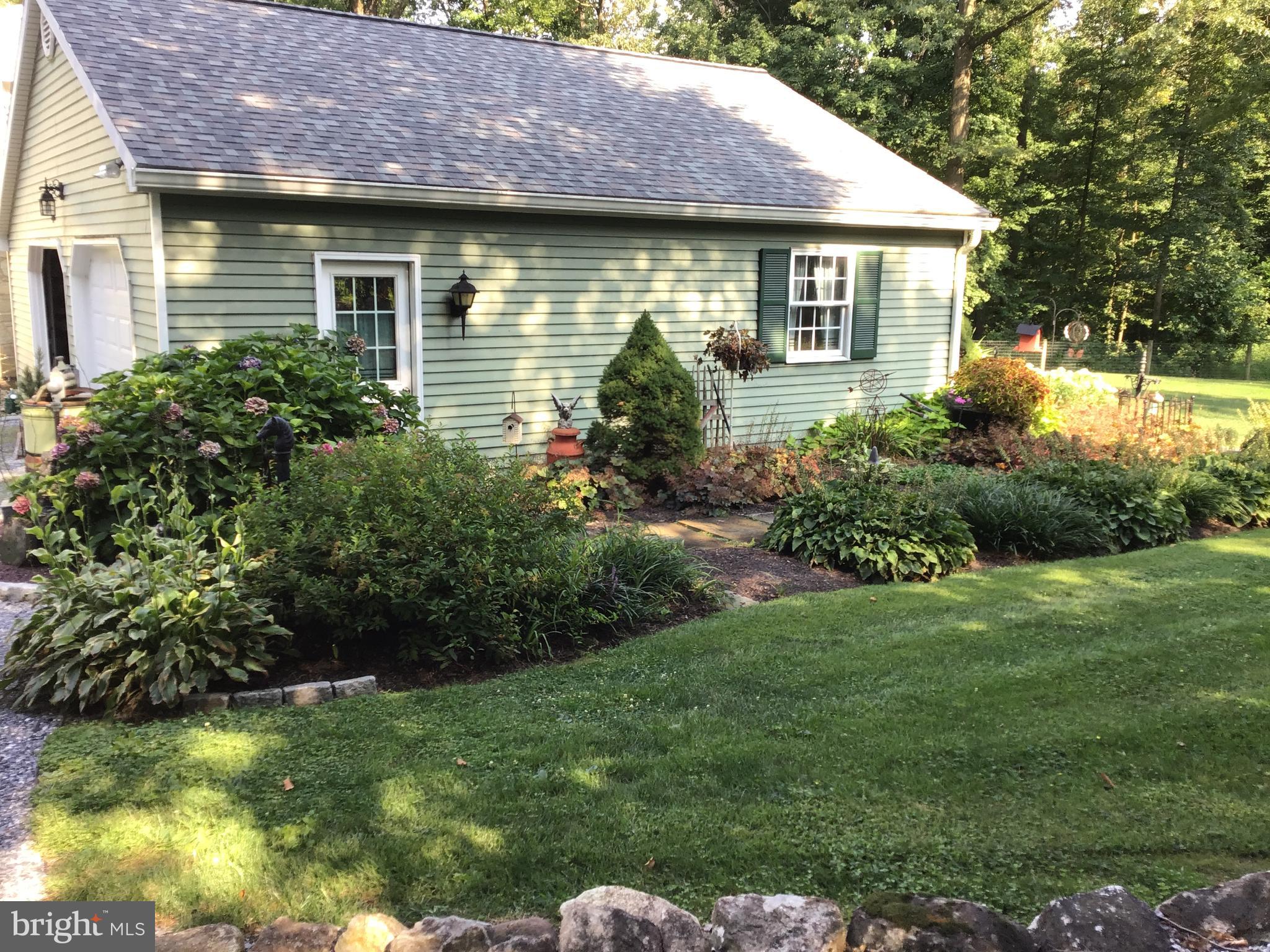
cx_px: 635
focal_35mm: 31
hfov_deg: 58.4
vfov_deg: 45.4
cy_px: 476
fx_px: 1137
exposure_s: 1/120
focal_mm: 3.3
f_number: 2.4
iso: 25
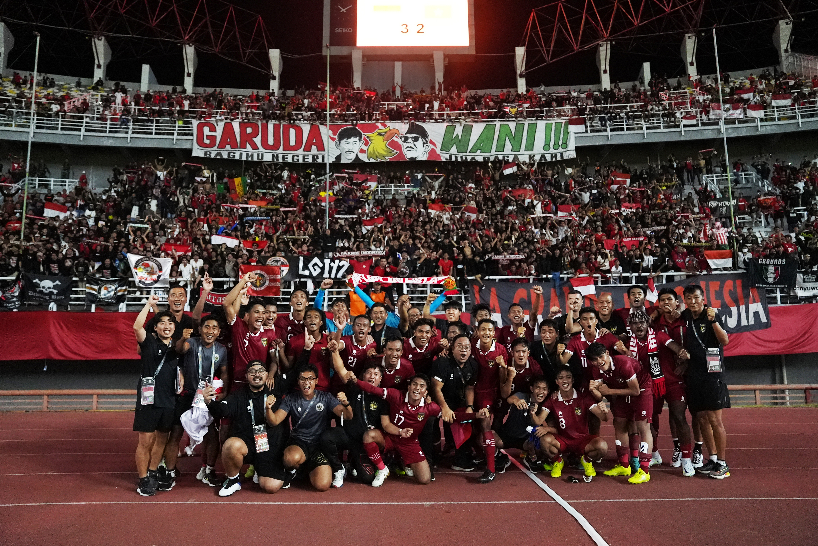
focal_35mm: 24
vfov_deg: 53.2
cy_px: 273
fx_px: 546
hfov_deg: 73.7
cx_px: 409
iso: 12800
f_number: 2.8
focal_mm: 24
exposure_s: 1/640
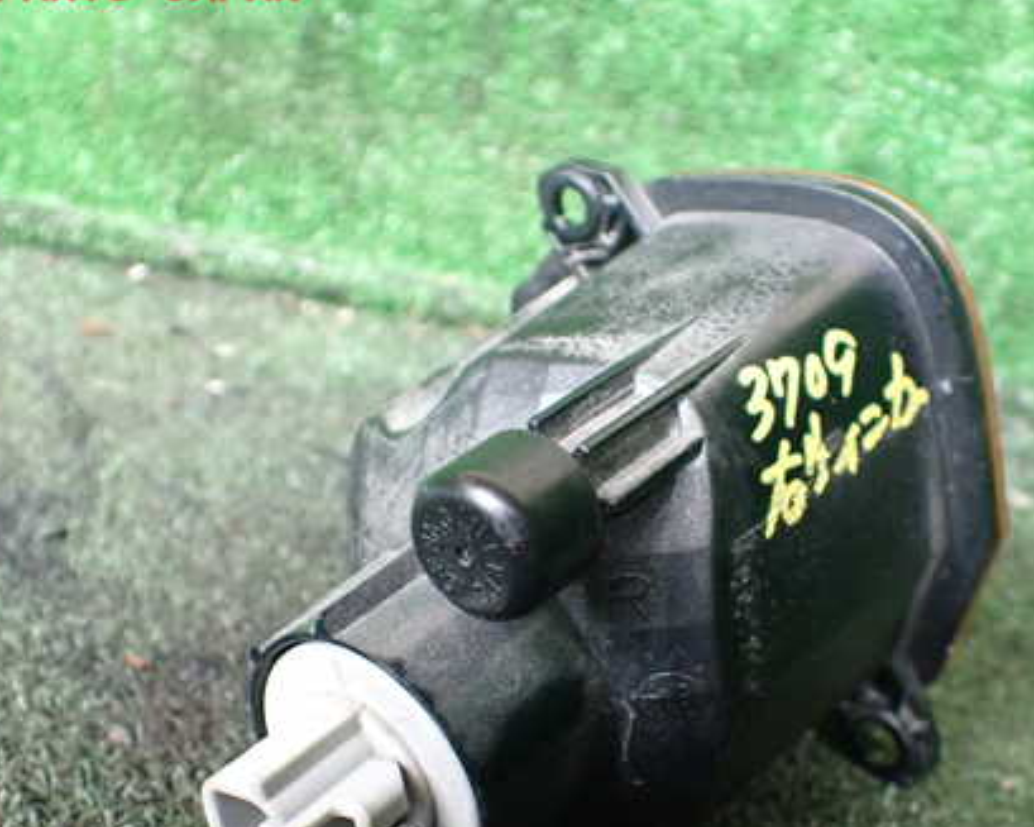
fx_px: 1316
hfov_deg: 42.8
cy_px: 521
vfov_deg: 34.7
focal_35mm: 43
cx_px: 599
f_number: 2.3
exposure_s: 1/125
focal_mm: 5.4
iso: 800
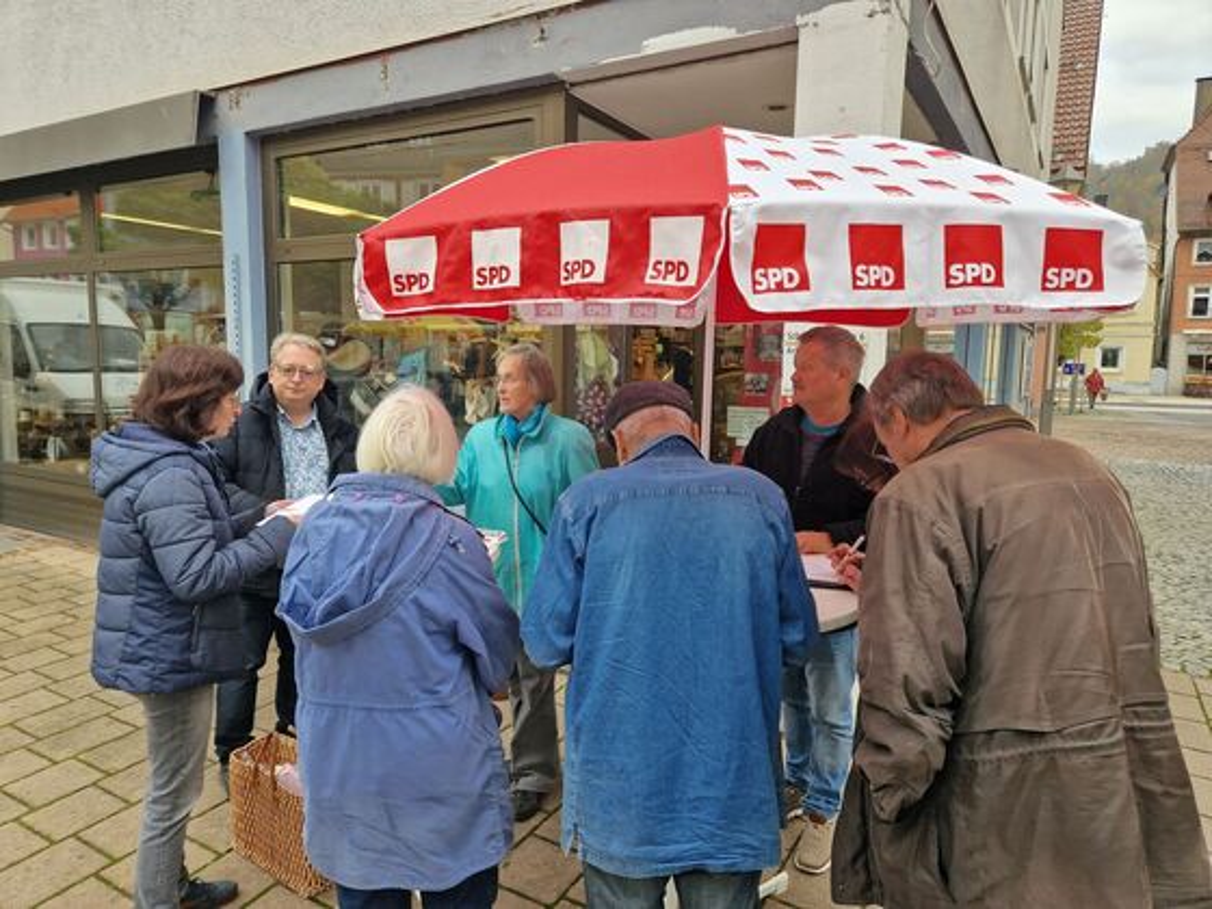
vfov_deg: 58.9
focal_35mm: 23
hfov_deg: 73.9
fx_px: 805
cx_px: 606
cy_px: 454
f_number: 1.8
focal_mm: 5.4
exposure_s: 1/180
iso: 50
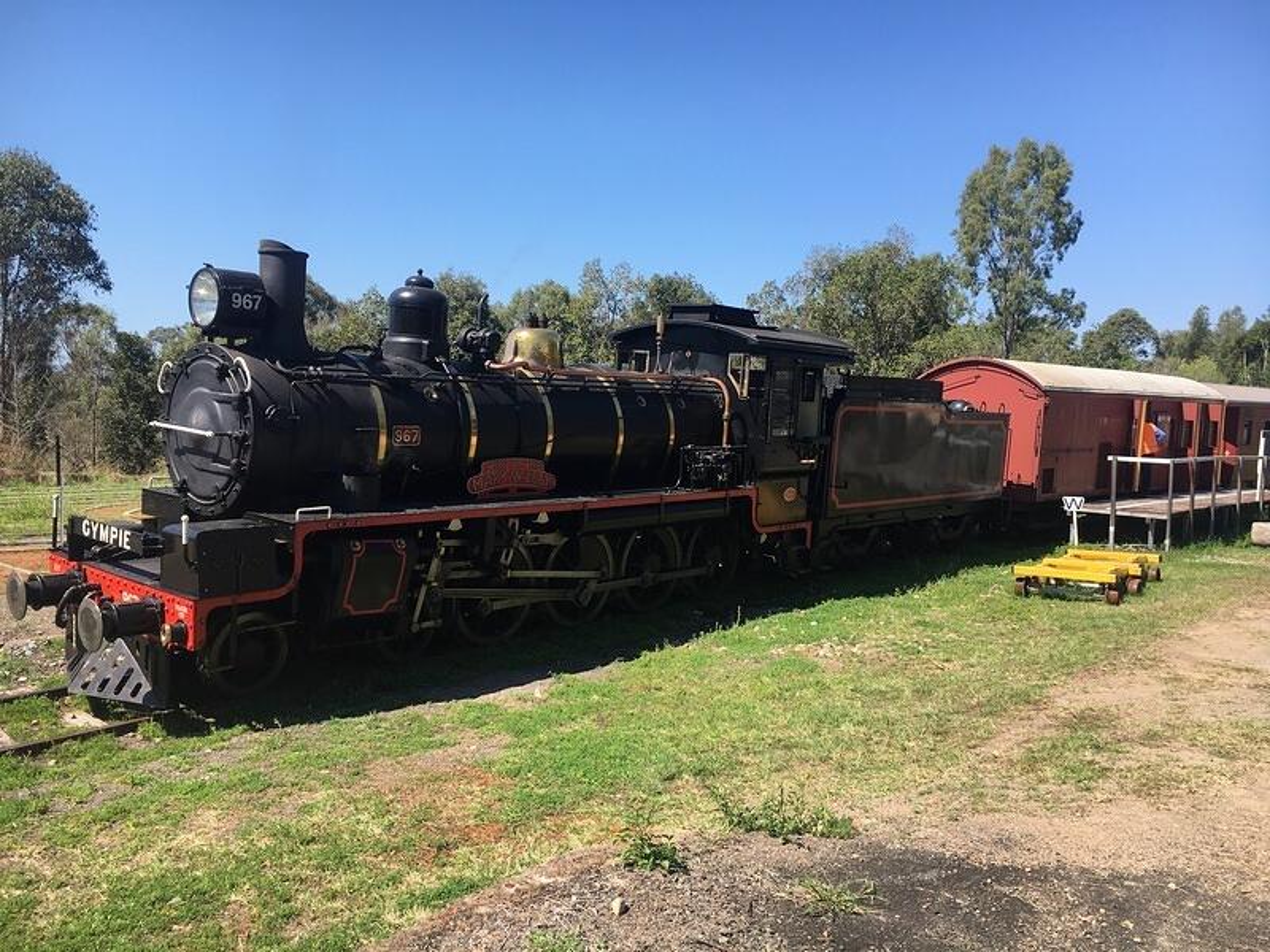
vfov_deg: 48.2
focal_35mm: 29
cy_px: 476
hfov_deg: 61.7
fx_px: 1064
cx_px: 635
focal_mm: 4.15
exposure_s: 1/927
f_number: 2.2
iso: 25
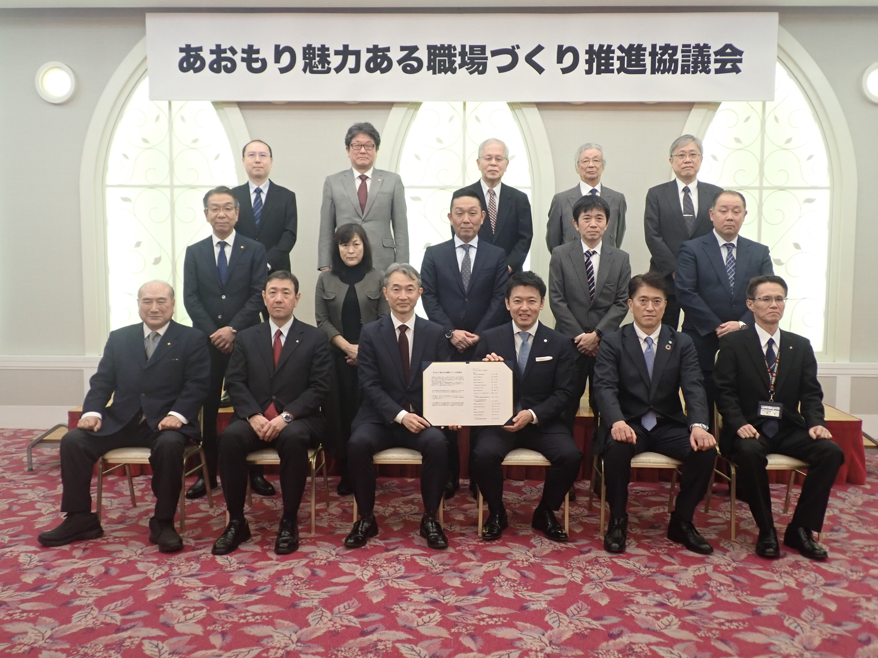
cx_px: 439
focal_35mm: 35
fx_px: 888
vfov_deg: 40.7
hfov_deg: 52.6
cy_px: 329
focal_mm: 6.42
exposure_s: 1/30
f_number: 2.6
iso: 250
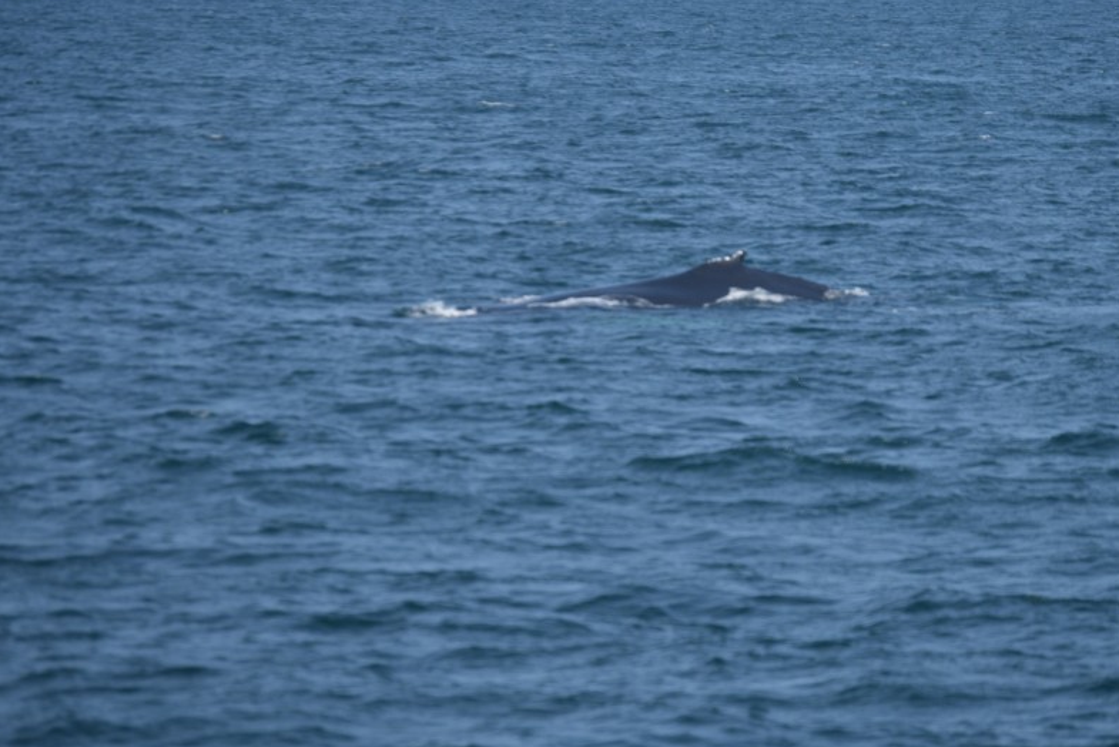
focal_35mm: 320
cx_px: 698
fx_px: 9940
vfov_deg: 4.3
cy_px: 306
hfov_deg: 6.4
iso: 200
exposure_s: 1/1600
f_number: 5.6
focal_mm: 155
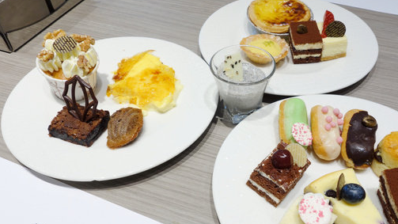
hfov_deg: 56.4
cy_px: 140
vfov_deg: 33.6
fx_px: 369
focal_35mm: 35
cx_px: 229
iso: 125
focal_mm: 10.4
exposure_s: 1/5
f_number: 7.1
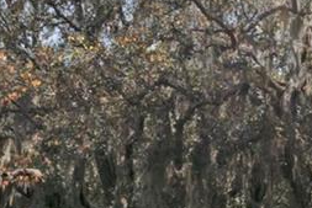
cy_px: 289
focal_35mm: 101
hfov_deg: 18.7
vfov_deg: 13.0
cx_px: 409
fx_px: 876
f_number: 8
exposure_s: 1/640
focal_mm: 16
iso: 400
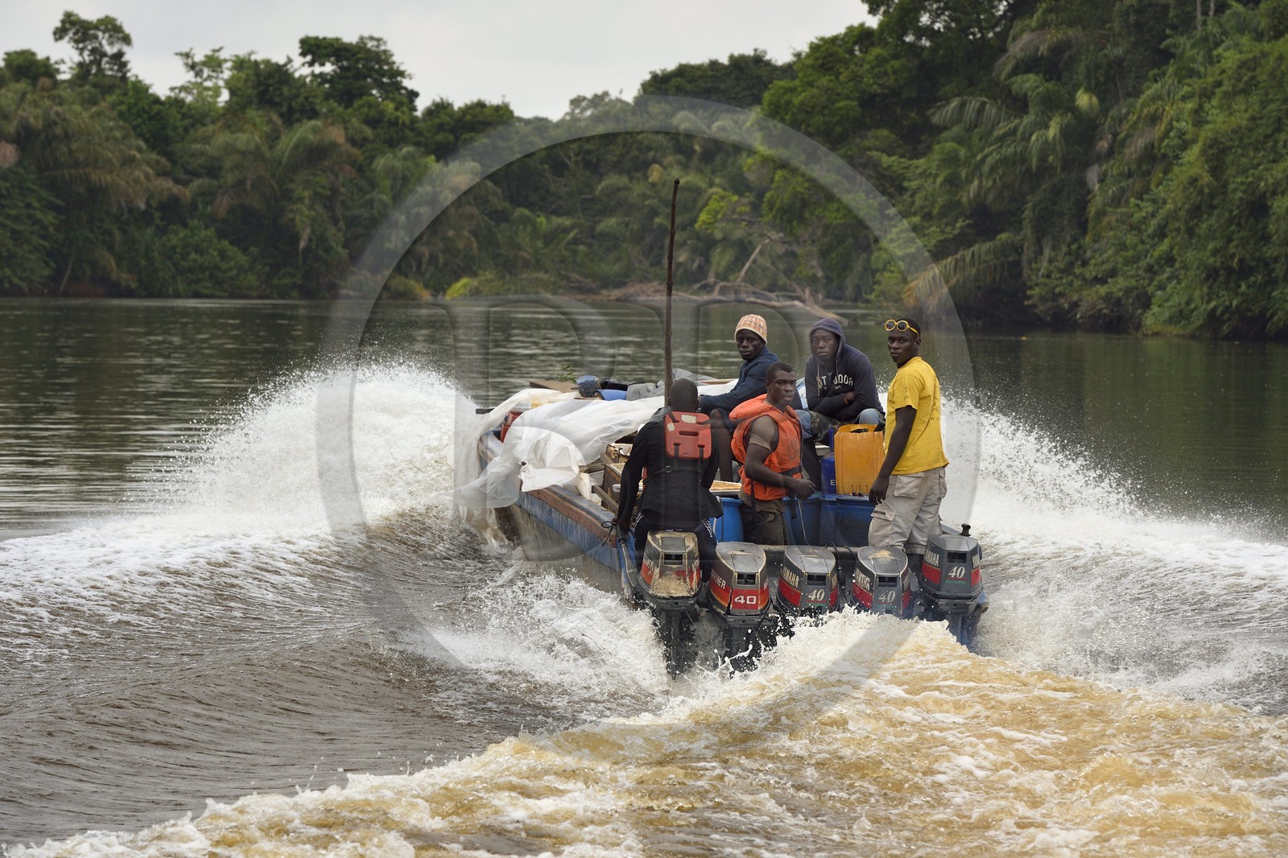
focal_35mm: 155
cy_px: 429
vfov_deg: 8.9
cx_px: 644
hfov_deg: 13.3
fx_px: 5544
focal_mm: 155
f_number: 9
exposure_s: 1/640
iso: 800
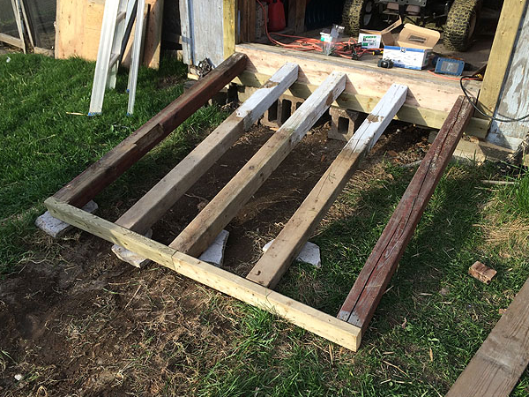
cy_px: 209
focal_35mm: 32
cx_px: 272
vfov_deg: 44.1
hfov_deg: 56.8
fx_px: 489
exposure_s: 1/451
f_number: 2.2
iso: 32
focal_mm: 4.12
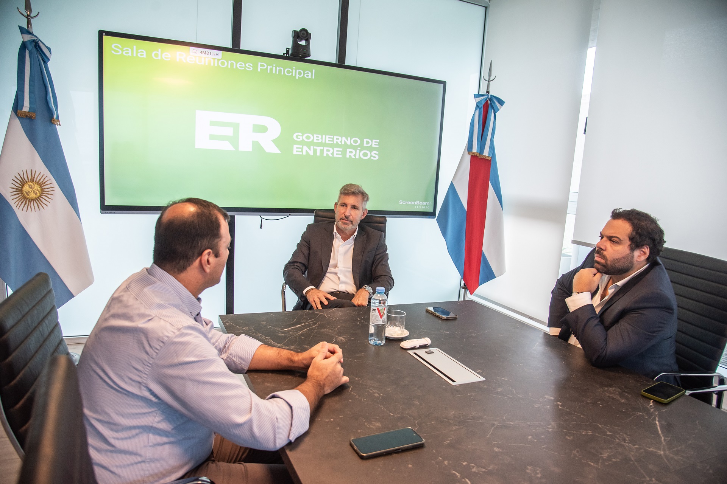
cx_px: 364
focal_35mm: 24
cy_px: 242
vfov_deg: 53.1
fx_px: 485
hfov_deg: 73.7
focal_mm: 24
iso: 800
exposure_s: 1/250
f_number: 5
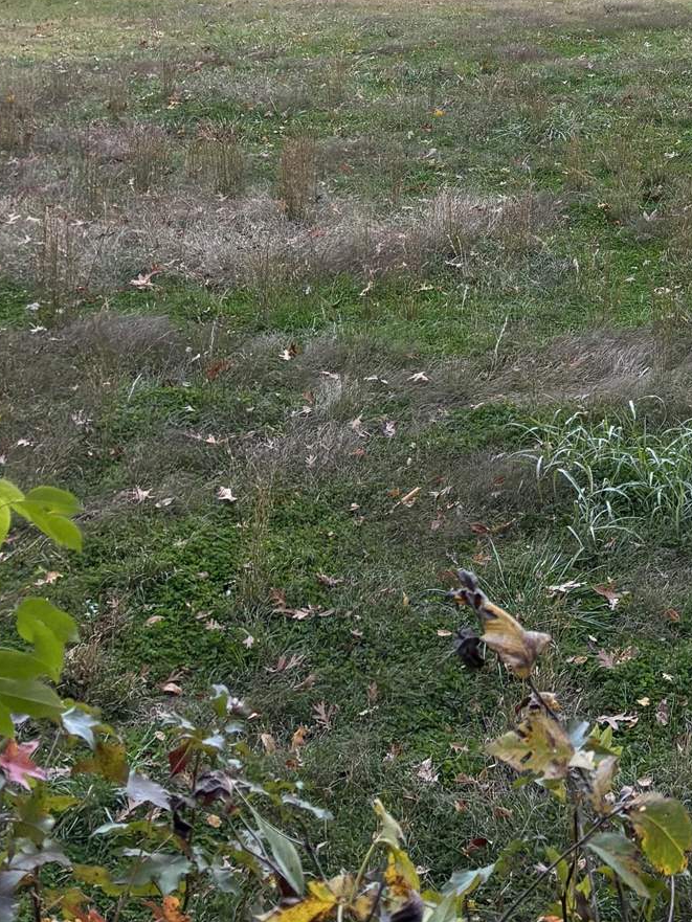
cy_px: -65
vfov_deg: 26.5
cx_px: 839
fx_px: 1812
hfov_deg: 20.2
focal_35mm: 68
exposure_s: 1/121
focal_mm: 5.96
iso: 64
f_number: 1.6
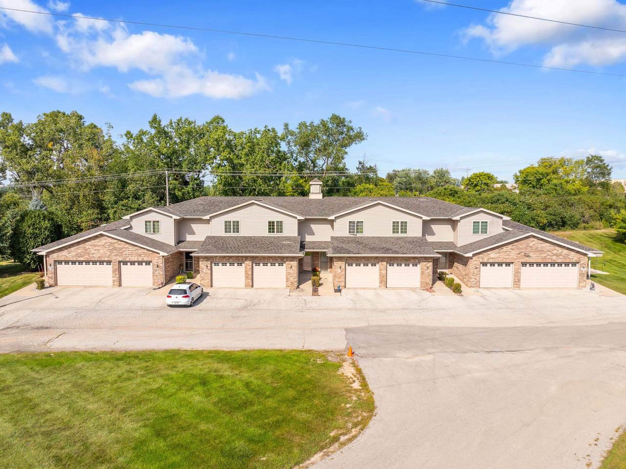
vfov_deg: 56.8
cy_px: 234
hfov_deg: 71.6
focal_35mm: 24
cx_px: 313
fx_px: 434
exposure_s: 1/2000
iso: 110
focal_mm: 12.29
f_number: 2.8
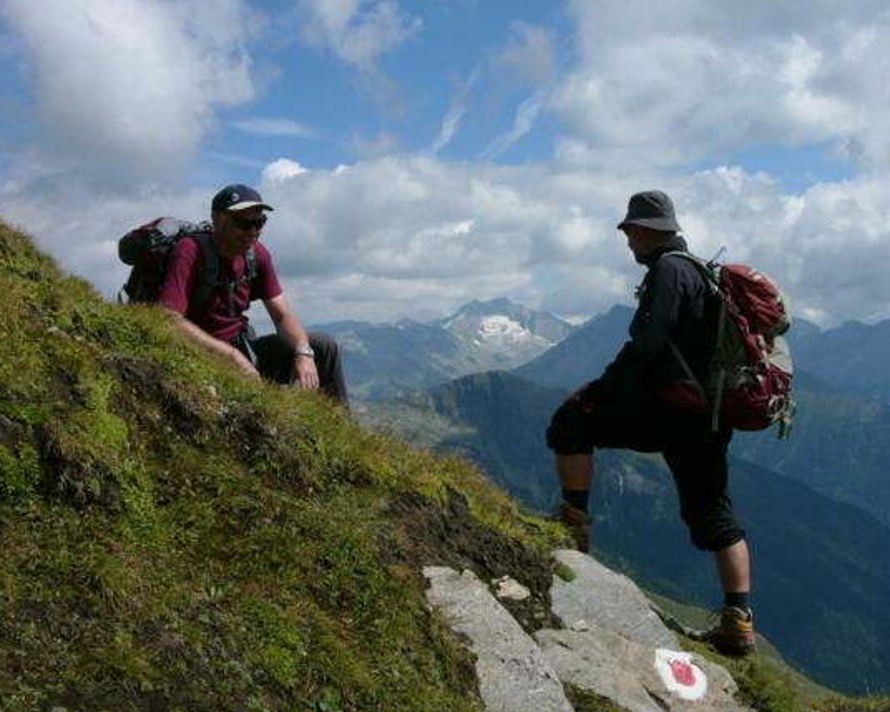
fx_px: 1238
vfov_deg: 32.1
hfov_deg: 39.5
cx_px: 476
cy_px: 357
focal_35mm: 47
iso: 100
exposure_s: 1/320
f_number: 10.1
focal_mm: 11.2
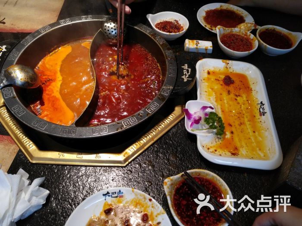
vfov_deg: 51.4
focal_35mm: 27
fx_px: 236
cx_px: 151
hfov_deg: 65.3
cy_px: 113
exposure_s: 1/30
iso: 160
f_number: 2
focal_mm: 3.66
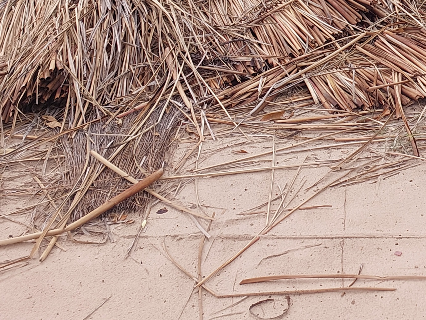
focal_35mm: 77
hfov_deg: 23.6
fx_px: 948
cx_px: 481
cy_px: -146
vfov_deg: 17.4
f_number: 1.8
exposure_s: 1/101
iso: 25
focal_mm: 5.06
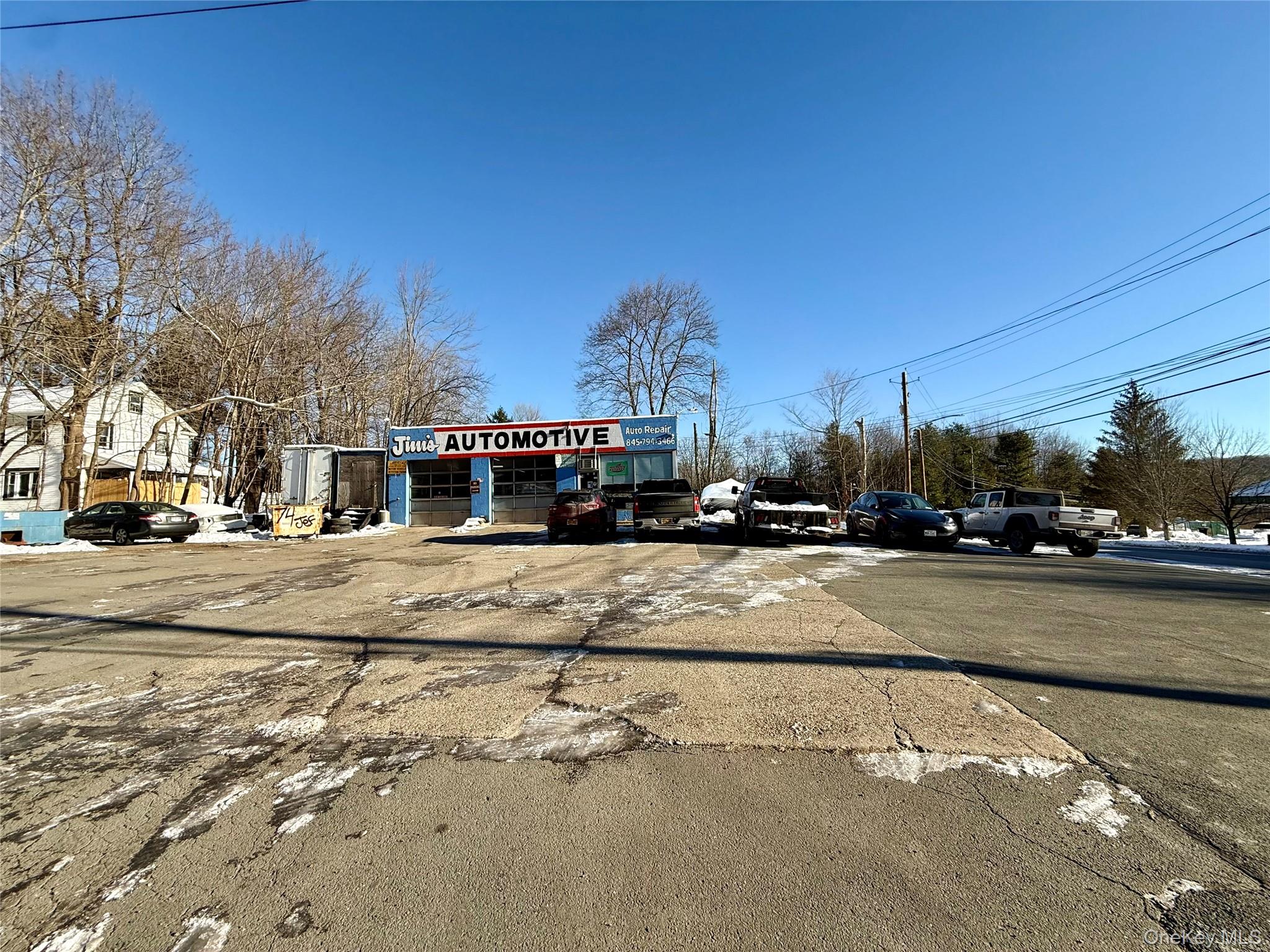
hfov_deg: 102.1
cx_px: 635
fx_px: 514
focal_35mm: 14
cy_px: 476
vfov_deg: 85.7
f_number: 2.2
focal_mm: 2.22
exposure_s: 1/1105
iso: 50
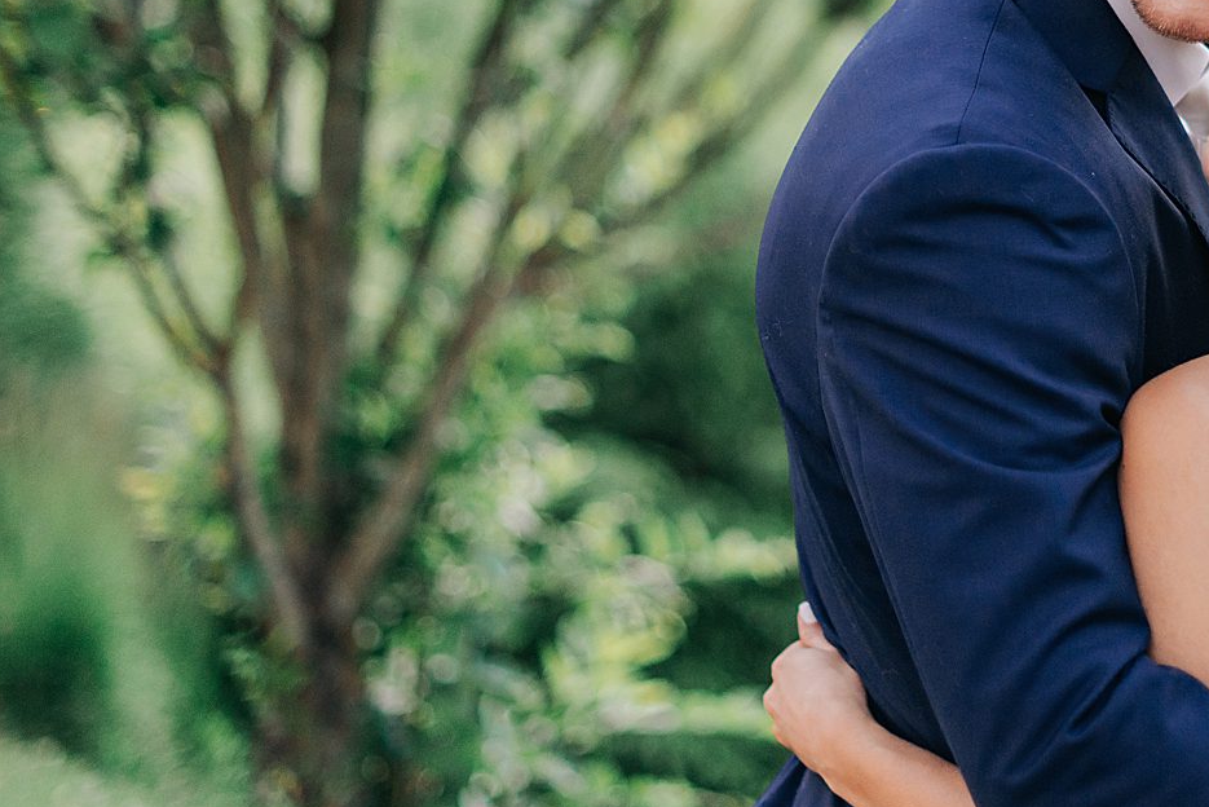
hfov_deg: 18.9
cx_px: 981
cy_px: 125
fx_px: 3594
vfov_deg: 12.7
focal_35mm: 107
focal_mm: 50
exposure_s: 1/320
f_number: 1.4
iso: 500
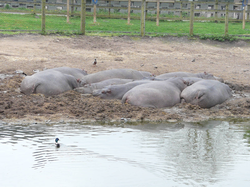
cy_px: 94
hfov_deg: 13.4
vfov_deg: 10.1
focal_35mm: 147
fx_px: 1062
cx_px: 125
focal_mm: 15.1
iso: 100
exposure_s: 1/125
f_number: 4
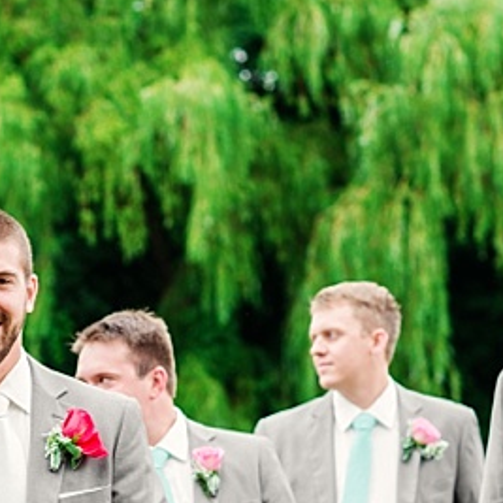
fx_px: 3156
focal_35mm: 192
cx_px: 11
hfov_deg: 9.1
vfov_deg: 9.1
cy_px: 413
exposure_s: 1/250
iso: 250
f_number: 4.5
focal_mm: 85
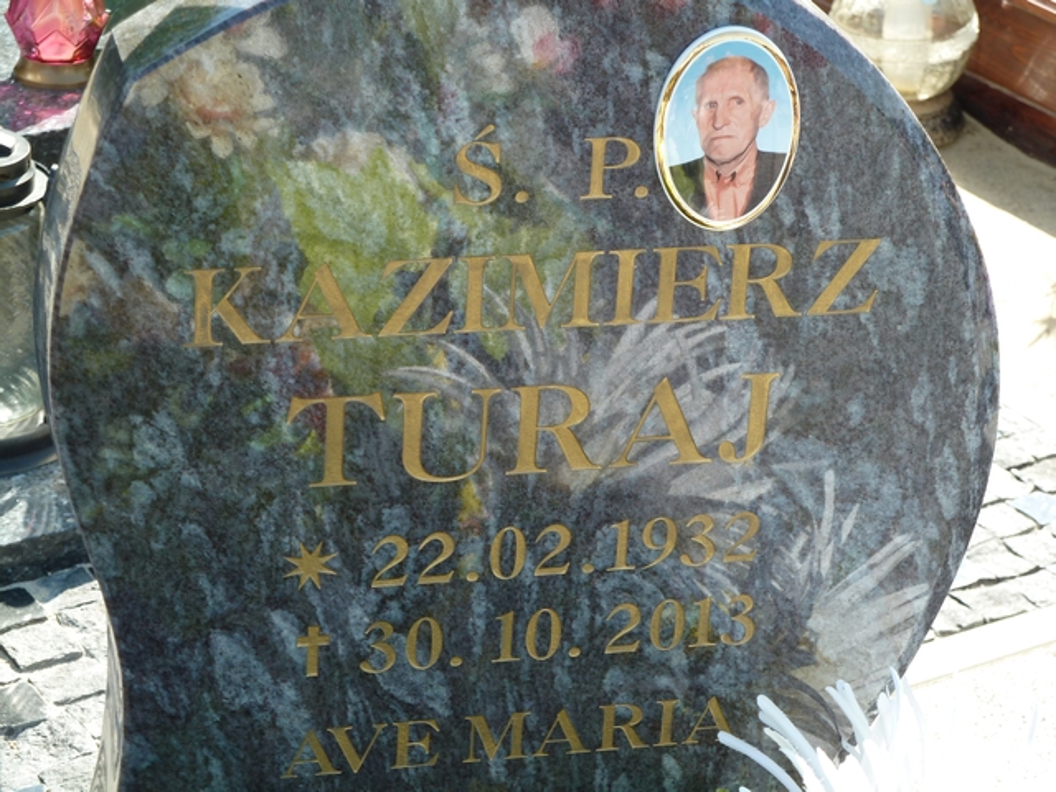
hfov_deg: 17.7
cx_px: 528
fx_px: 3386
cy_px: 396
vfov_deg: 13.3
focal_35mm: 111
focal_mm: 18.2
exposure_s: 1/100
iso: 80
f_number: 4.4
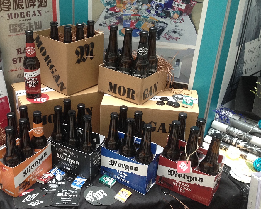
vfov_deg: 34.2
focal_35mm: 44
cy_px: 110
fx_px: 340
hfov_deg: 41.4
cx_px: 86
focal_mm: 4.12
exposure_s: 1/20
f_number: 2.4
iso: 100
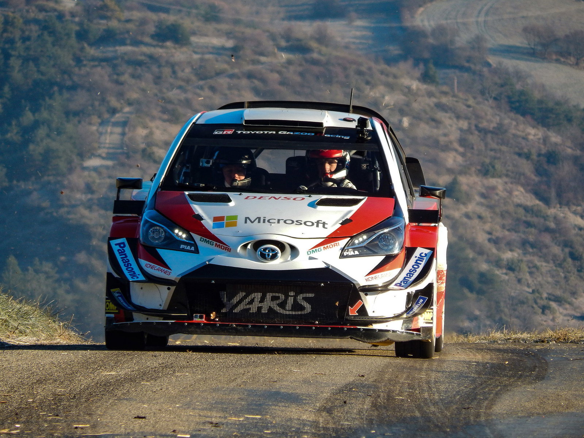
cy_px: 219
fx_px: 10055
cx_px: 292
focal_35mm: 596
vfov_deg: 2.5
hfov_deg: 3.3
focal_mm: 107.1
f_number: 5.8
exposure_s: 1/250
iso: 160
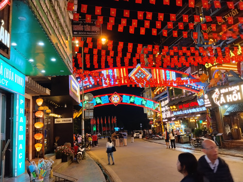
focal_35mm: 29
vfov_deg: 48.2
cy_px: 91
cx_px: 122
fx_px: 204
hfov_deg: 61.7
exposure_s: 1/33.3
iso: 100
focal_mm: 4.22
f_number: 1.8
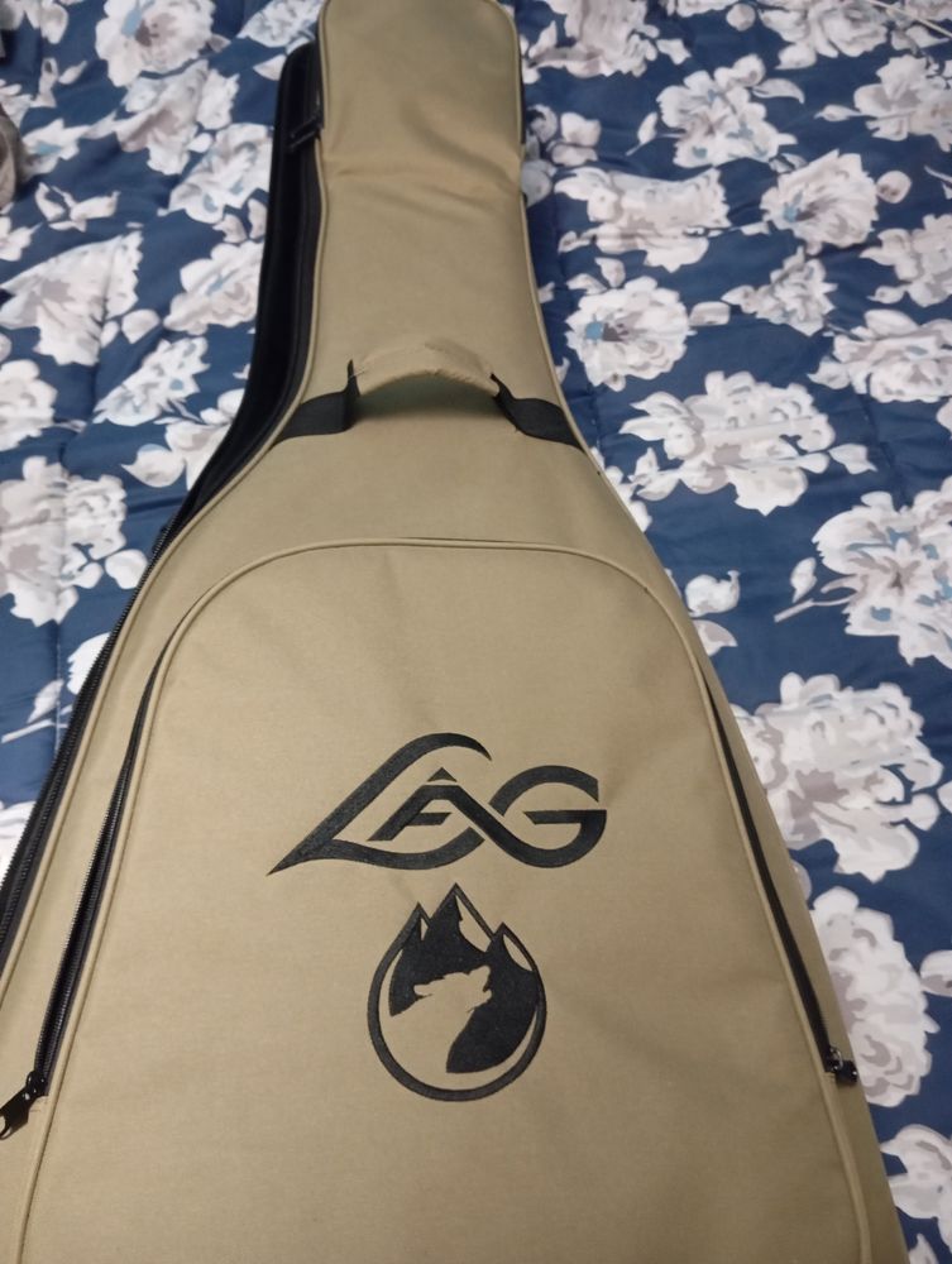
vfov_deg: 63.4
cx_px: 476
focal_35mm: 28
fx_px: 1024
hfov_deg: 49.9
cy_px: 632
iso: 3477
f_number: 1.8
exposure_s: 1/20
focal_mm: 4.22
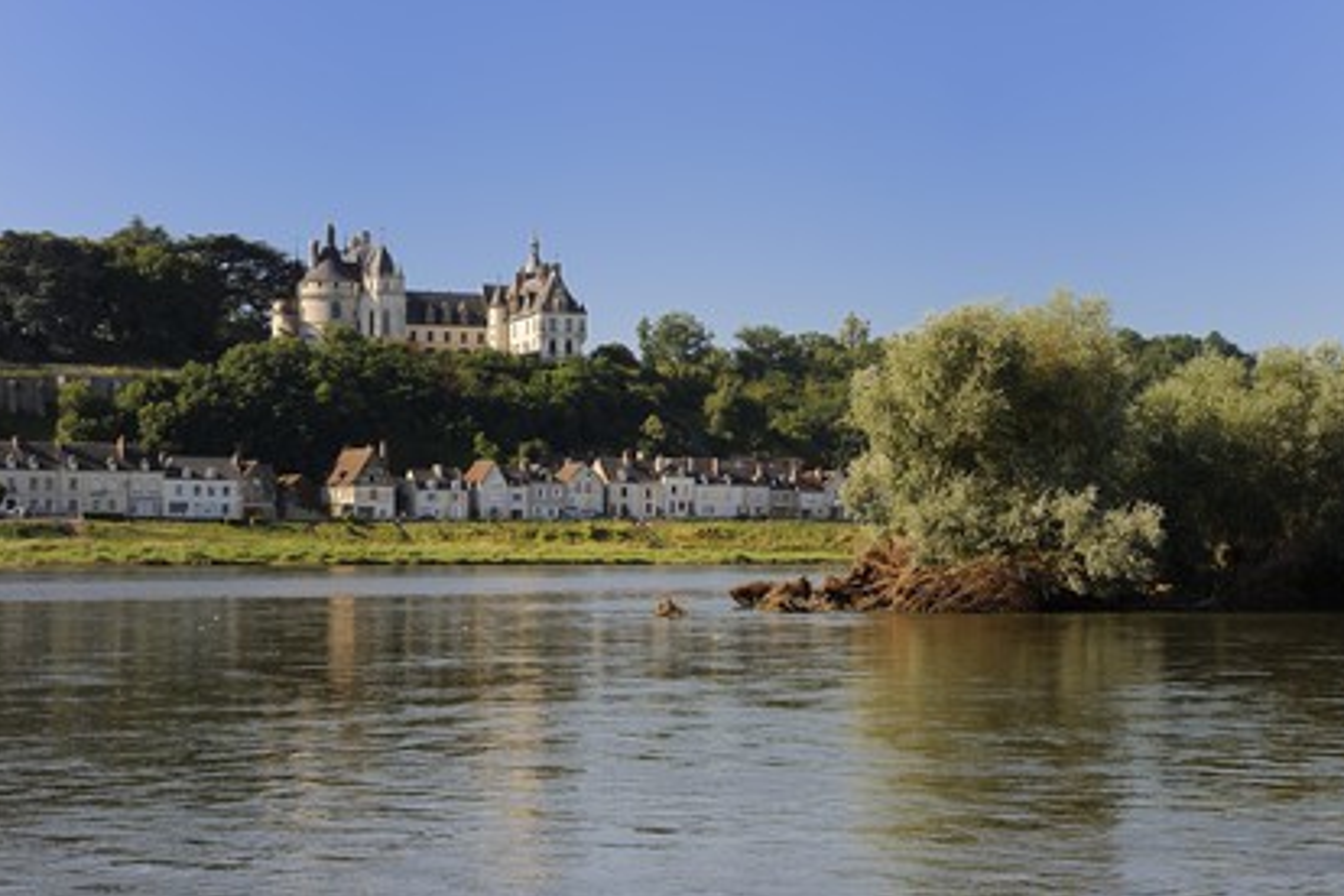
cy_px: 448
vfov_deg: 19.2
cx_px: 672
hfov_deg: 28.5
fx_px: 2650
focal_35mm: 71
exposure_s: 1/160
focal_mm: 70
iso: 200
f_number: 13
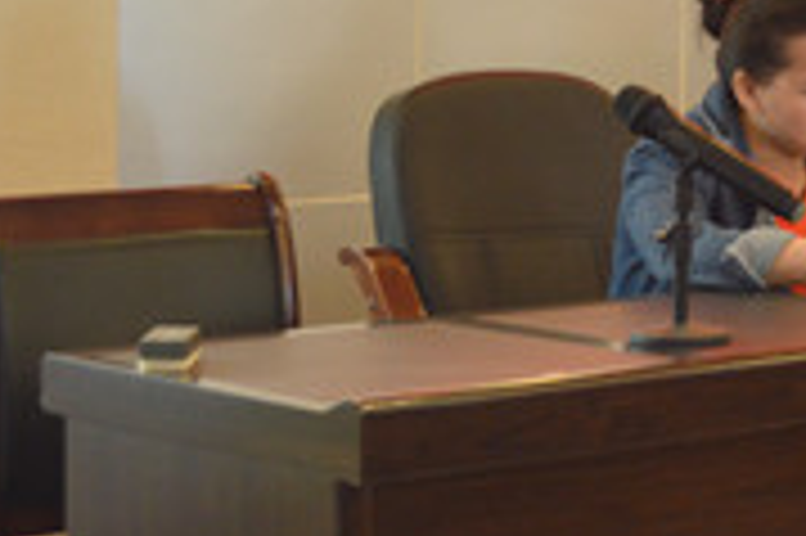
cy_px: -126
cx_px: 1153
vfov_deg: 9.6
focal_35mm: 141
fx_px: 3154
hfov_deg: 13.8
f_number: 4.5
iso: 400
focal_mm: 28
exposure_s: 1/40
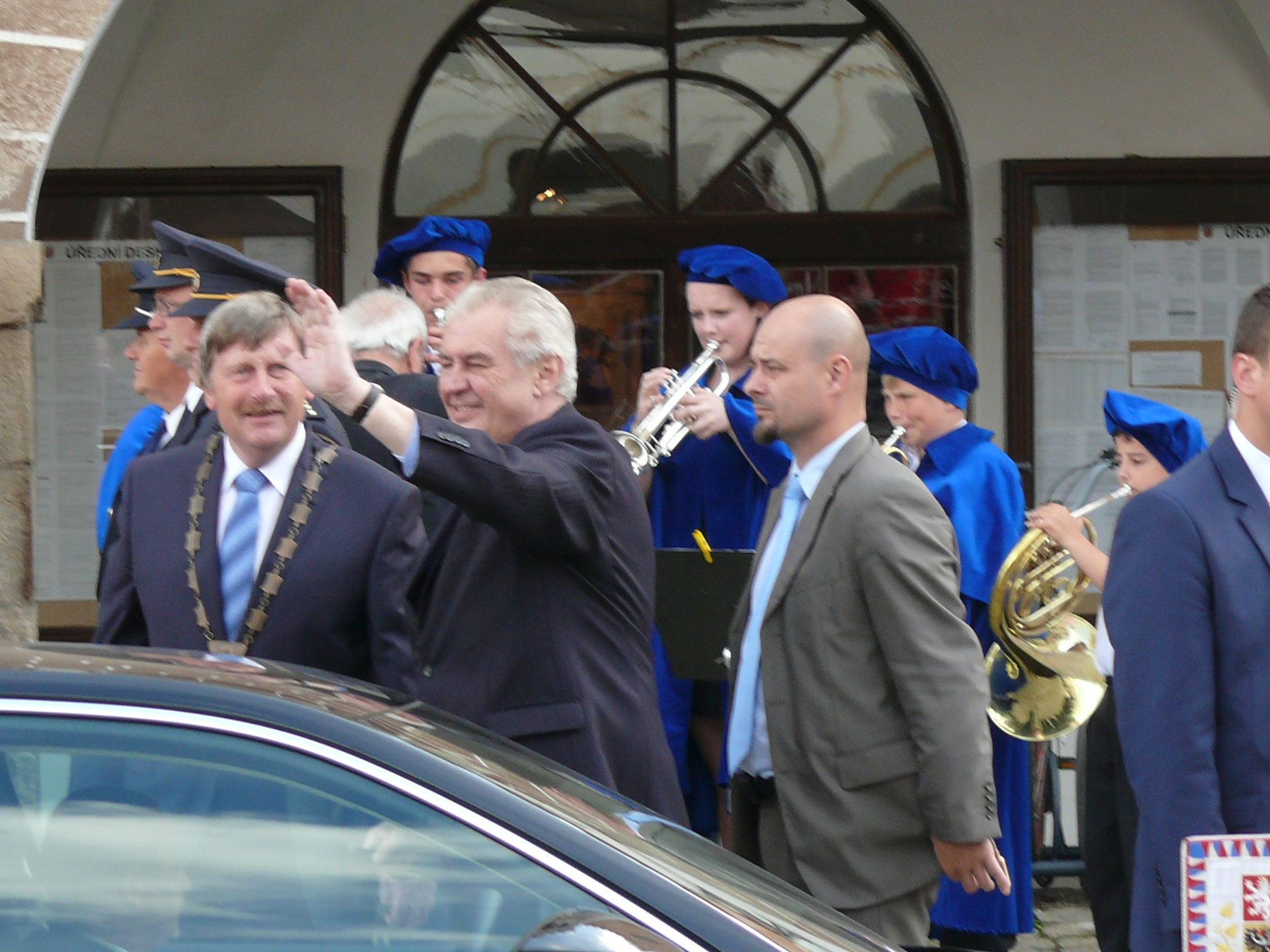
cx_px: 635
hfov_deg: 8.5
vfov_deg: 6.4
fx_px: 8548
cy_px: 476
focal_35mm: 233
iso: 100
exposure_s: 1/125
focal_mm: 27.7
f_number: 4
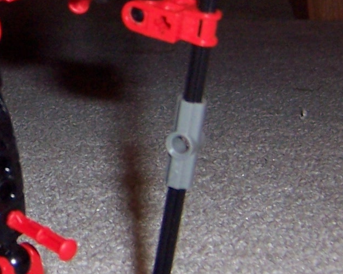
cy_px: -24
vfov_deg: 12.8
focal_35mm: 118
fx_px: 1198
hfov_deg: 15.4
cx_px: -129
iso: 140
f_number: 2.8
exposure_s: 1/60
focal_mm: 5.5
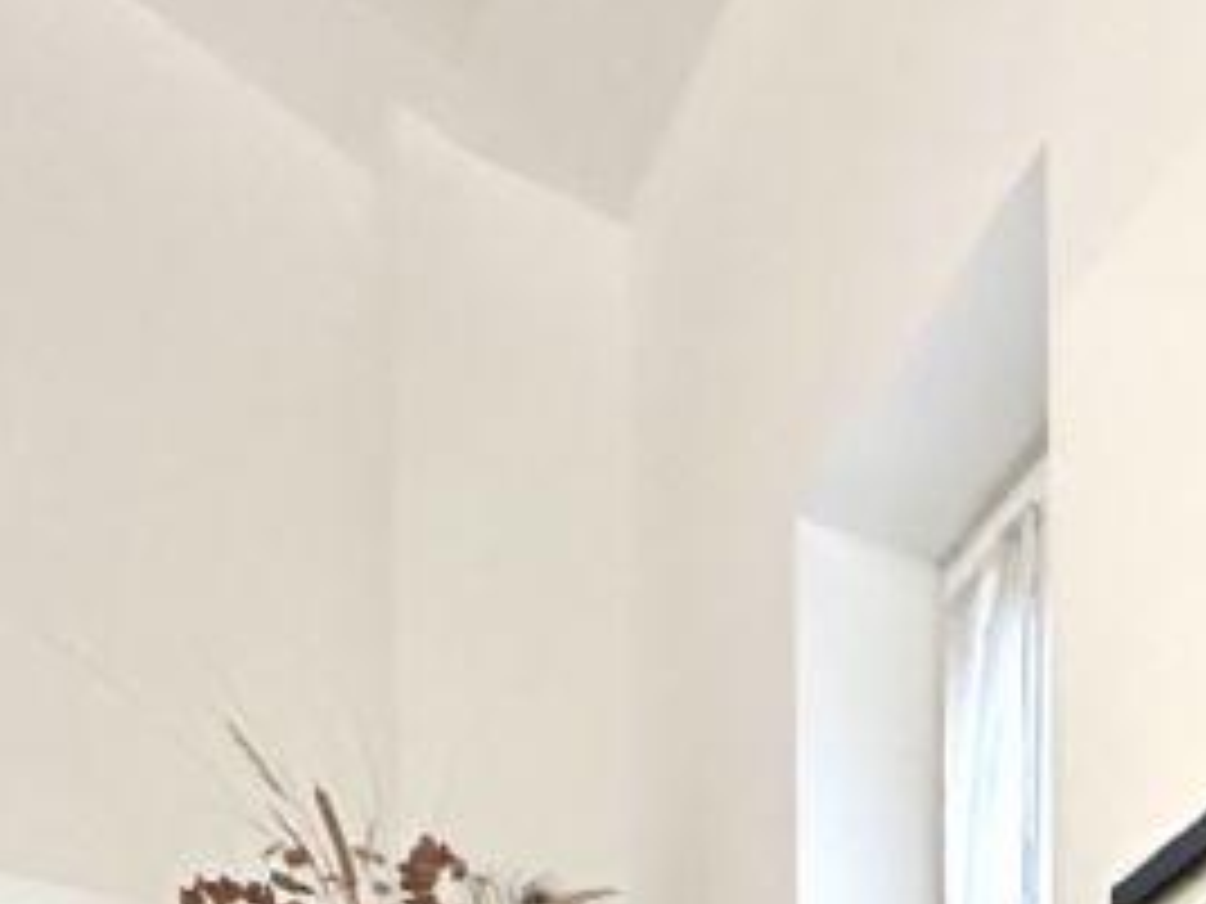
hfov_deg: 20.7
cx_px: 2128
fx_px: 2369
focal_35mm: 68
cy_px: 1963
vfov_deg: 15.6
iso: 200
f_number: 2.2
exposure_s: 1/50
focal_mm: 2.22
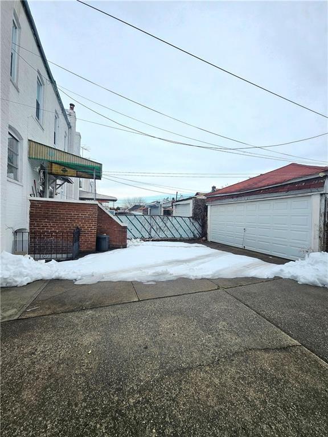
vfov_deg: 106.2
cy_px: 218
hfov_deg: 89.9
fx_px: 164
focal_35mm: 13
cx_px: 164
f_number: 2.2
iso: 32
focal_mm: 1.74
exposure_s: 1/667
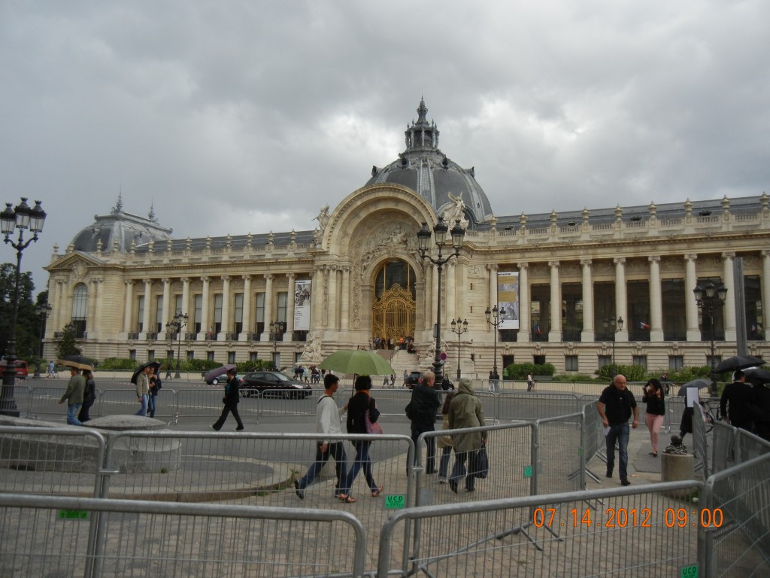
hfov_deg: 60.0
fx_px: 667
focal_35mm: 30
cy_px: 289
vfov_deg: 46.8
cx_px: 385
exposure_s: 1/920
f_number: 3.5
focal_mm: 5.4
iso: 160
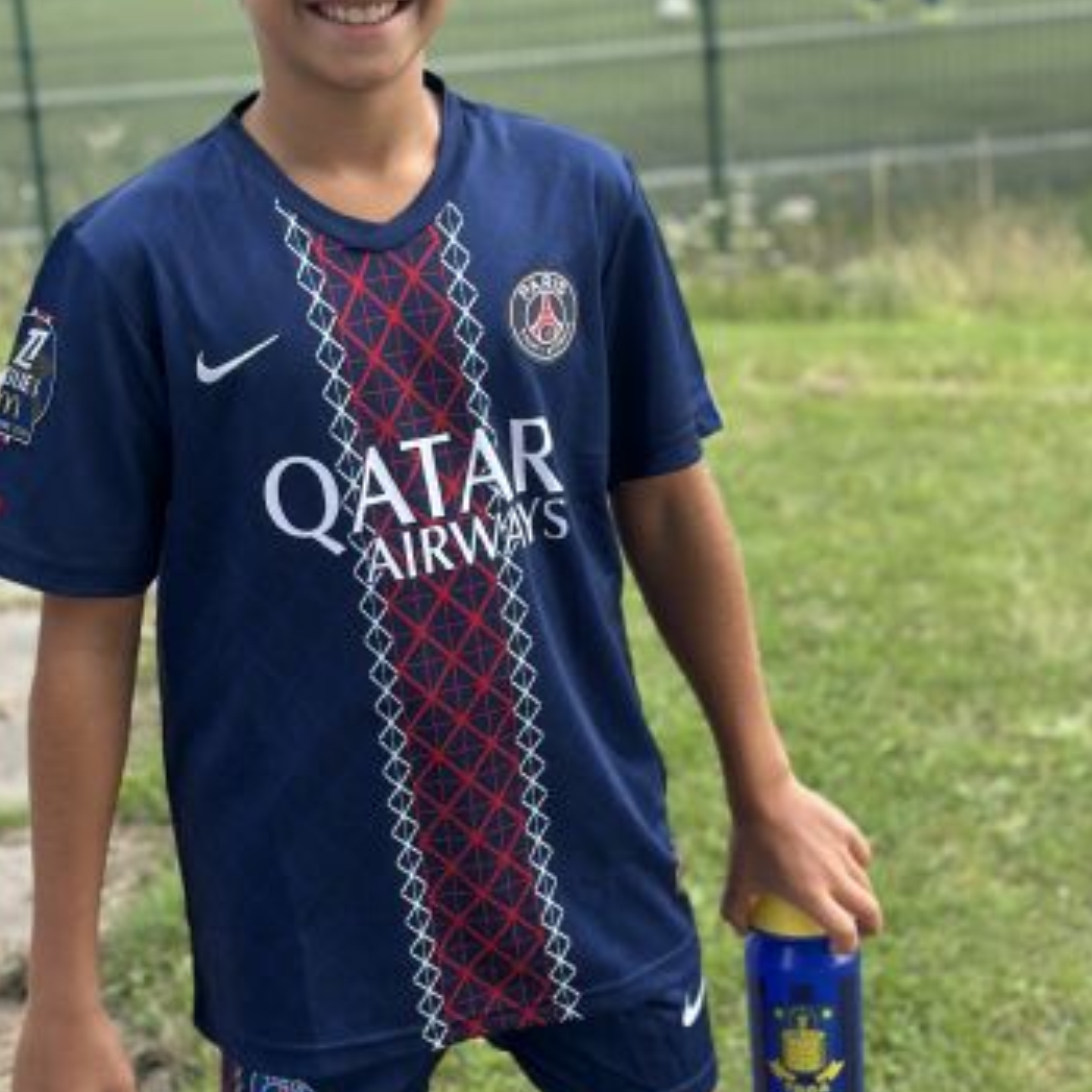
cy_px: 363
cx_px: 447
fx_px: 2605
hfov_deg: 23.6
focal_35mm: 73
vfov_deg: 23.6
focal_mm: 6.86
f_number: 1.78
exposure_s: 1/919
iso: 80
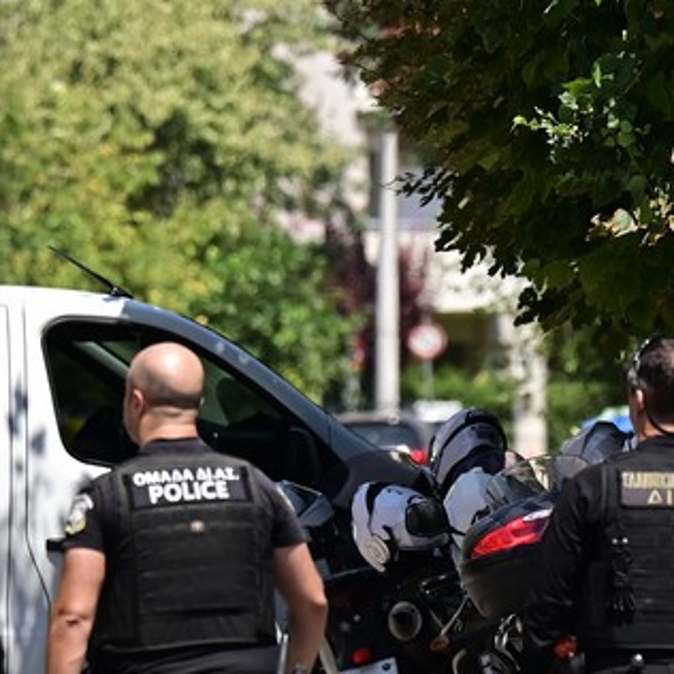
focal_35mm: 645
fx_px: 14208
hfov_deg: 2.7
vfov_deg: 2.7
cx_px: -191
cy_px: 480
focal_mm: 200
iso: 250
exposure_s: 1/3200
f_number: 4.5
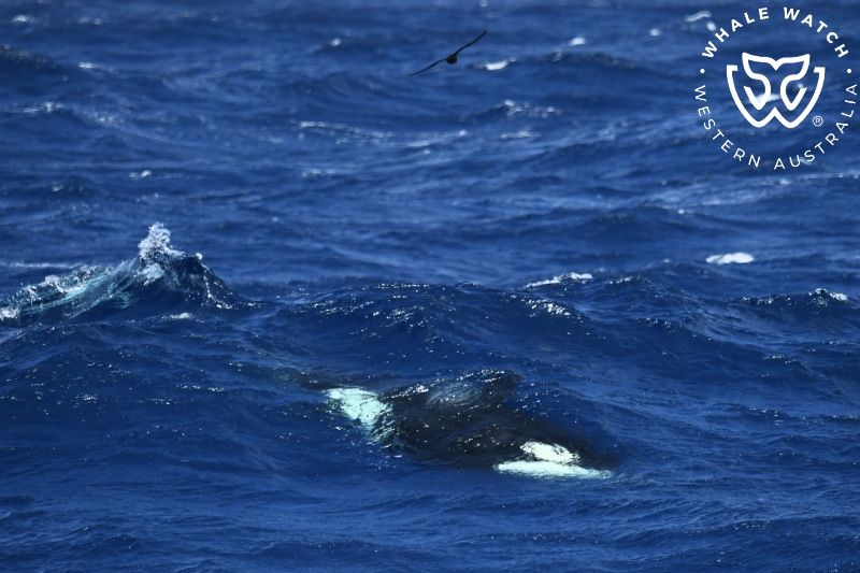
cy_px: 286
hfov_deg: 4.9
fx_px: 10031
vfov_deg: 3.3
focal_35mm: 420
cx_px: 430
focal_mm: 420
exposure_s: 1/8000
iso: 1400
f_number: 6
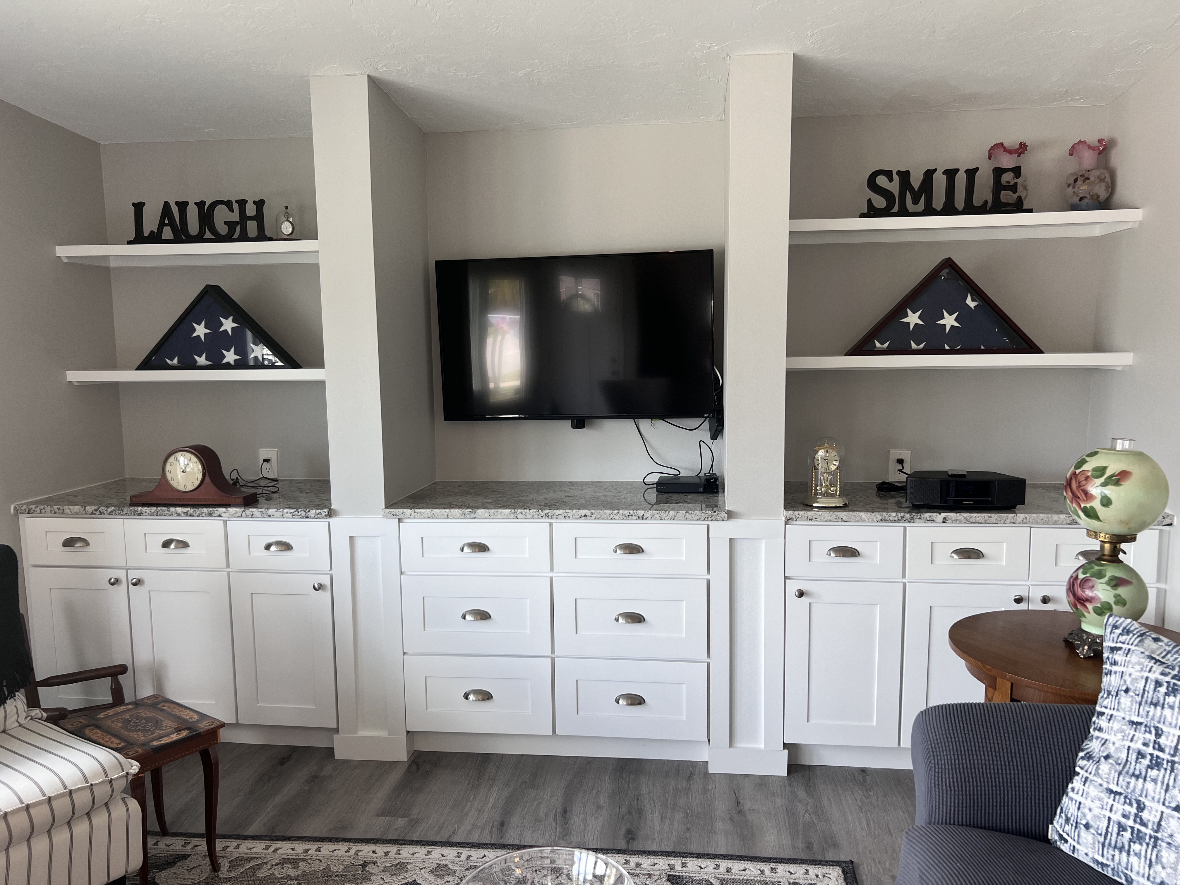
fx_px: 886
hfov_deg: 67.3
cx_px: 590
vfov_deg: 53.1
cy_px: 442
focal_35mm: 26
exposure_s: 1/120
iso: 80
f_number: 1.5
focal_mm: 5.7
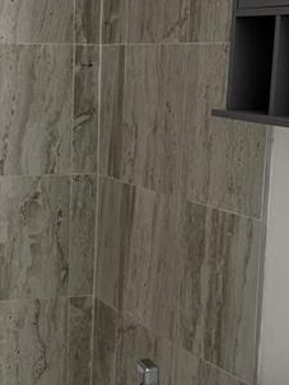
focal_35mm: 95
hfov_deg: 15.4
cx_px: 45
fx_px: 1058
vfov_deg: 20.5
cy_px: 277
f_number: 1.78
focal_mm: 6.76
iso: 80
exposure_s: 1/120
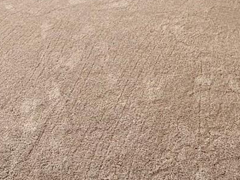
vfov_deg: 18.9
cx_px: 51
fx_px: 388
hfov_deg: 33.4
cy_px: -157
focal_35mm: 56
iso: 64
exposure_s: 1/170
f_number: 2.2
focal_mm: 2.22
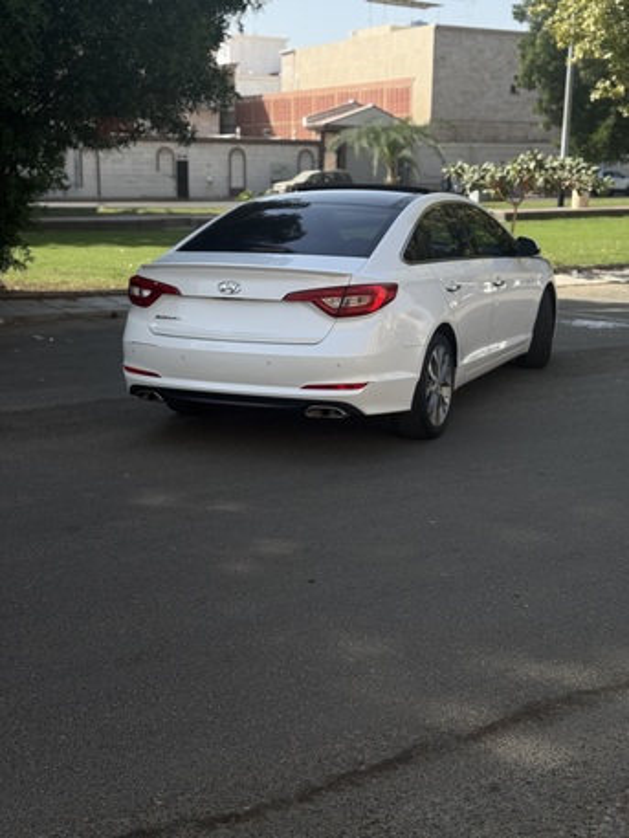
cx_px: 314
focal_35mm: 48
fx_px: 1162
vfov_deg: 39.6
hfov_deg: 30.3
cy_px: 419
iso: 100
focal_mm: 6.76
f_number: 1.78
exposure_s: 1/2762
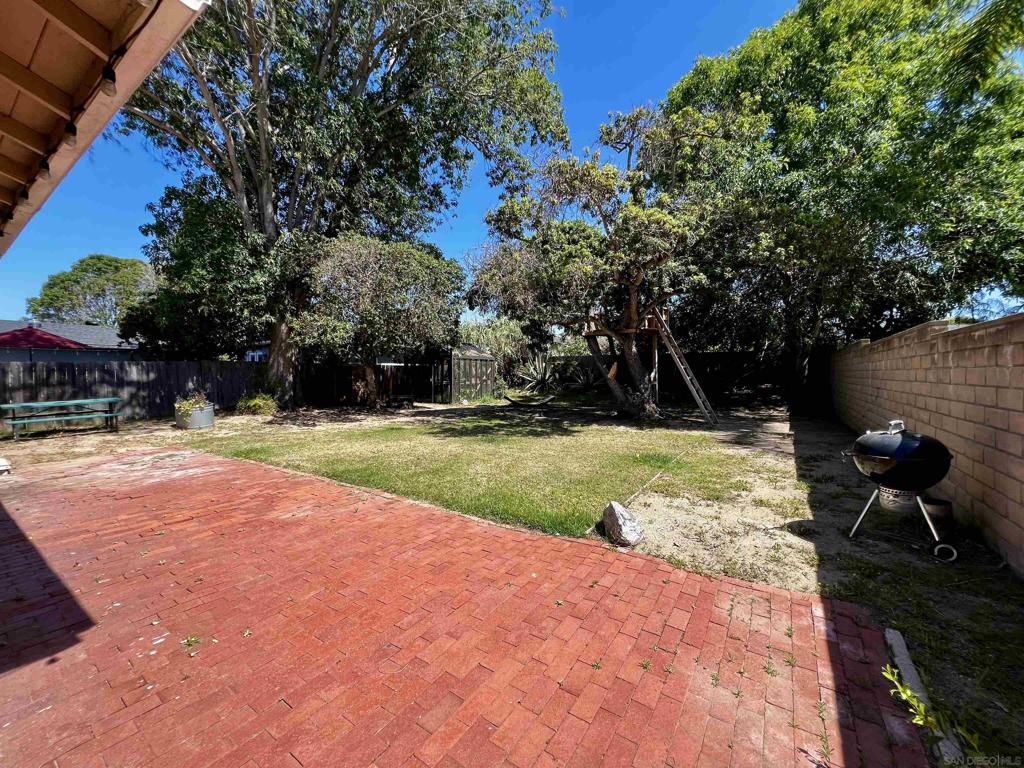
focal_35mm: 13
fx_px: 385
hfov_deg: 106.2
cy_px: 384
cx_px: 512
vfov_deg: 89.9
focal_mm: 1.57
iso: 32
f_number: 1.8
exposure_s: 1/847
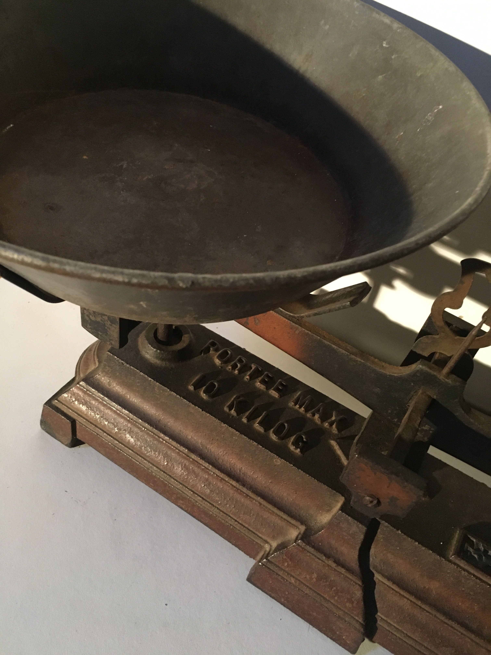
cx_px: 246
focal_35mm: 29
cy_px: 328
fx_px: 548
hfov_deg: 48.2
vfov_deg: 61.7
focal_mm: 4.15
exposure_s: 1/17
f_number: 2.2
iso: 250
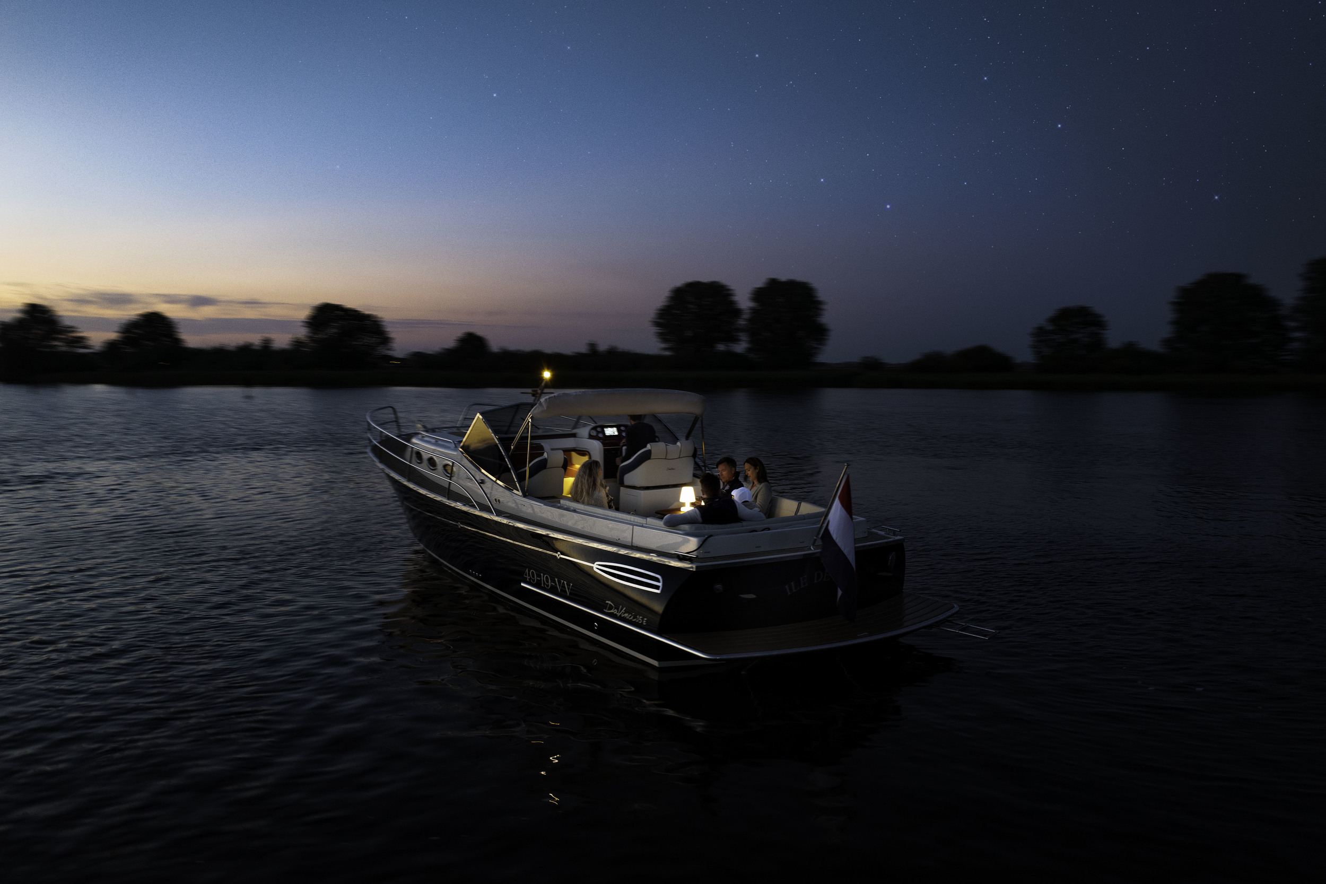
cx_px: 663
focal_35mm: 28
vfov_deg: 46.4
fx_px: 1031
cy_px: 442
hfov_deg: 65.5
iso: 1600
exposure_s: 1/10
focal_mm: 28
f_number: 5.6
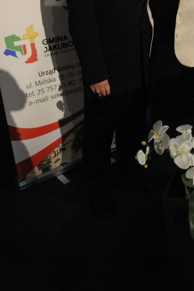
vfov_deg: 38.5
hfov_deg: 26.6
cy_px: 69
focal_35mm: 50
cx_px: 151
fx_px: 404
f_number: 2.8
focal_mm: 29
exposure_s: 1/320
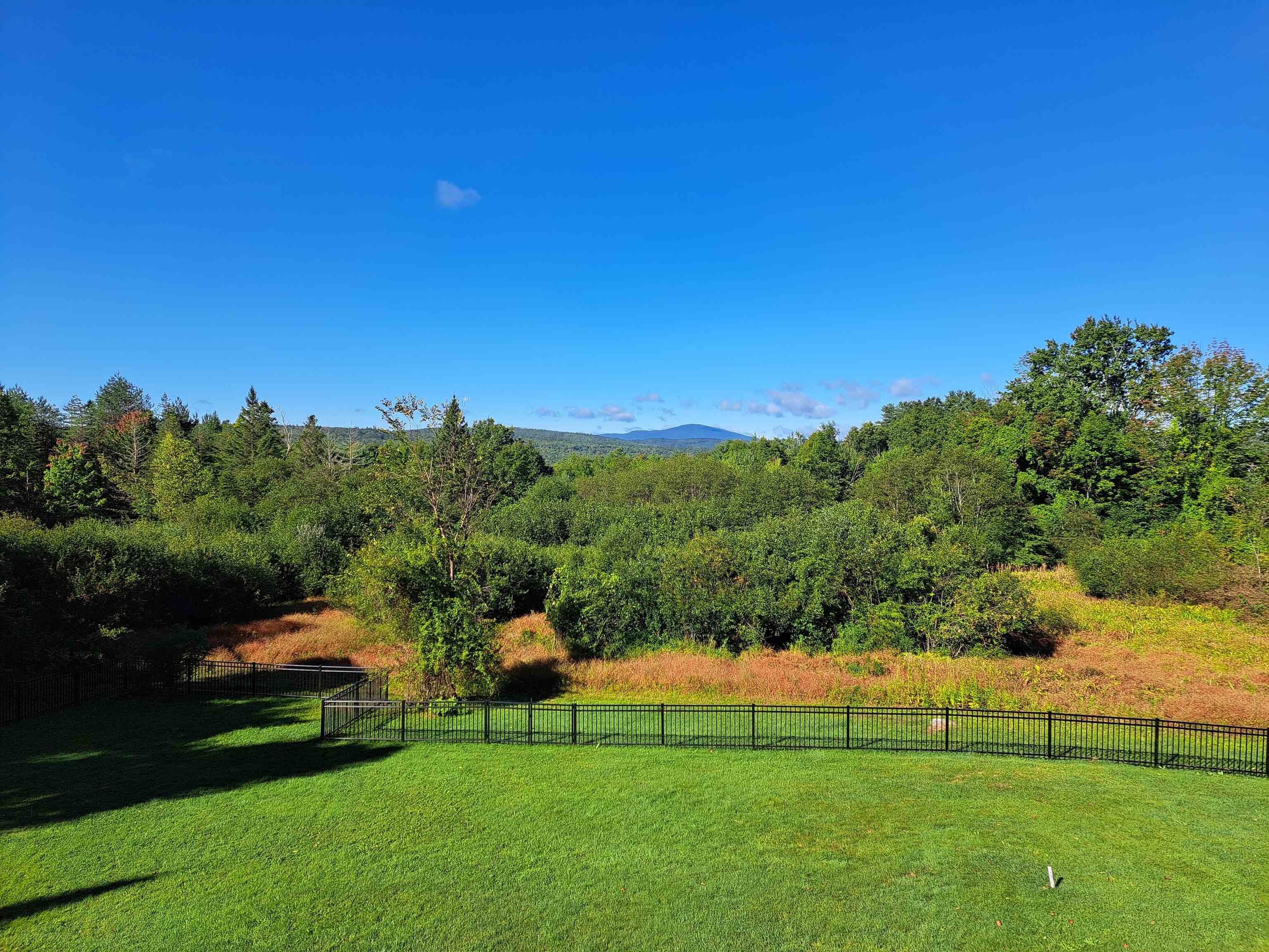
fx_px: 880
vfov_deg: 56.8
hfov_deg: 71.6
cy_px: 476
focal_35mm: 24
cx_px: 634
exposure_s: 1/1527
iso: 50
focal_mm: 5.23
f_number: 1.8
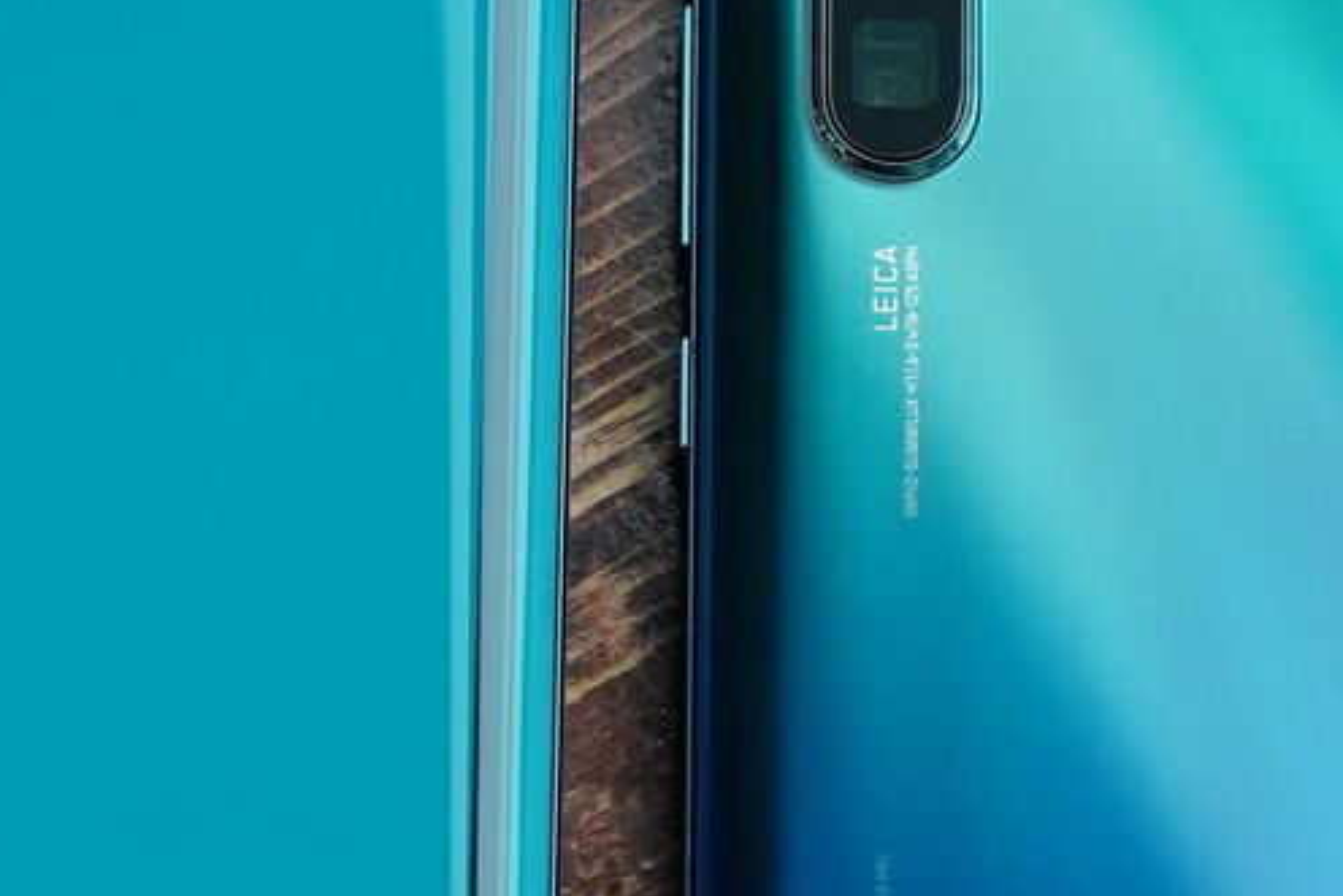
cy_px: 466
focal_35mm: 213
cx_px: 441
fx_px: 7948
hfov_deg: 9.7
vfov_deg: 6.5
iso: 1600
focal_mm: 55
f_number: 4.5
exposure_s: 1/250
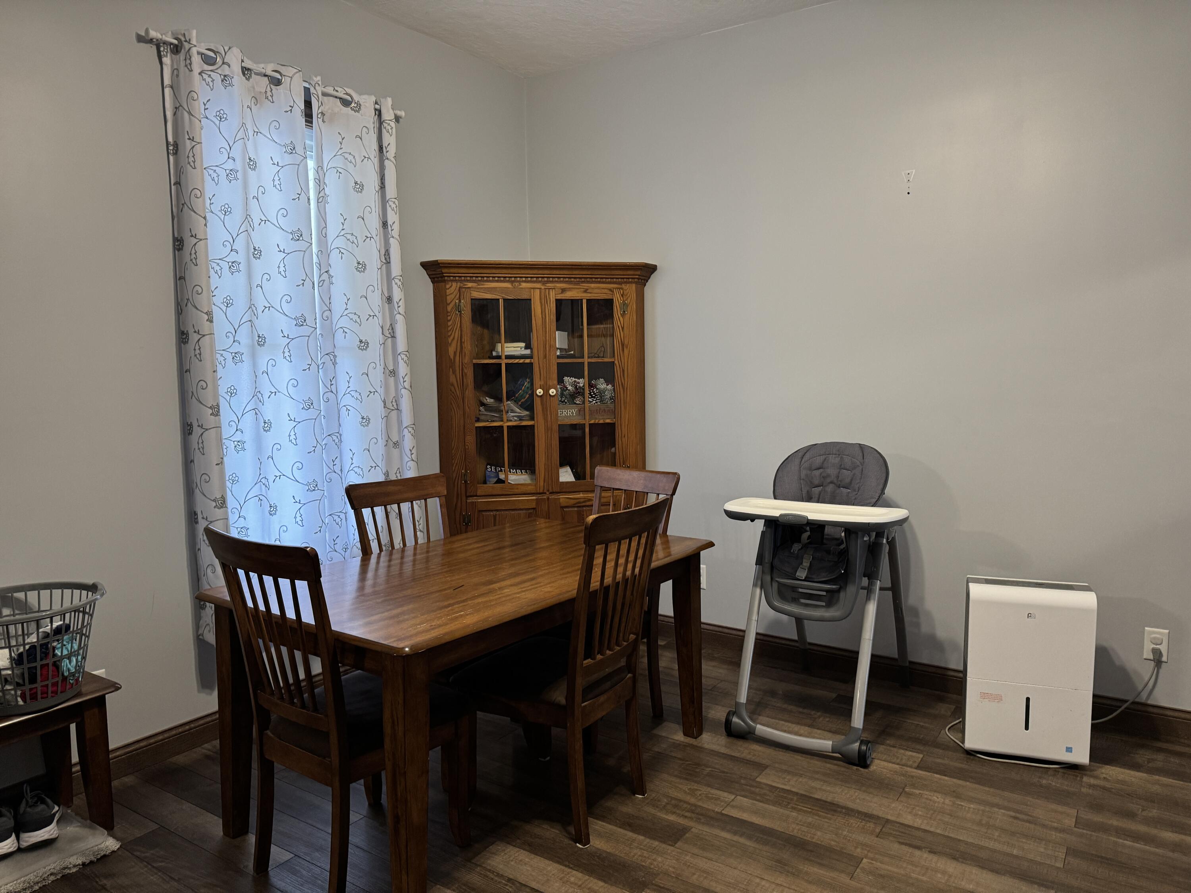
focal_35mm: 24
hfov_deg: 71.6
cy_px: 446
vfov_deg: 56.8
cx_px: 596
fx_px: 826
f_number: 1.78
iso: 250
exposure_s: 1/60
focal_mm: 6.76
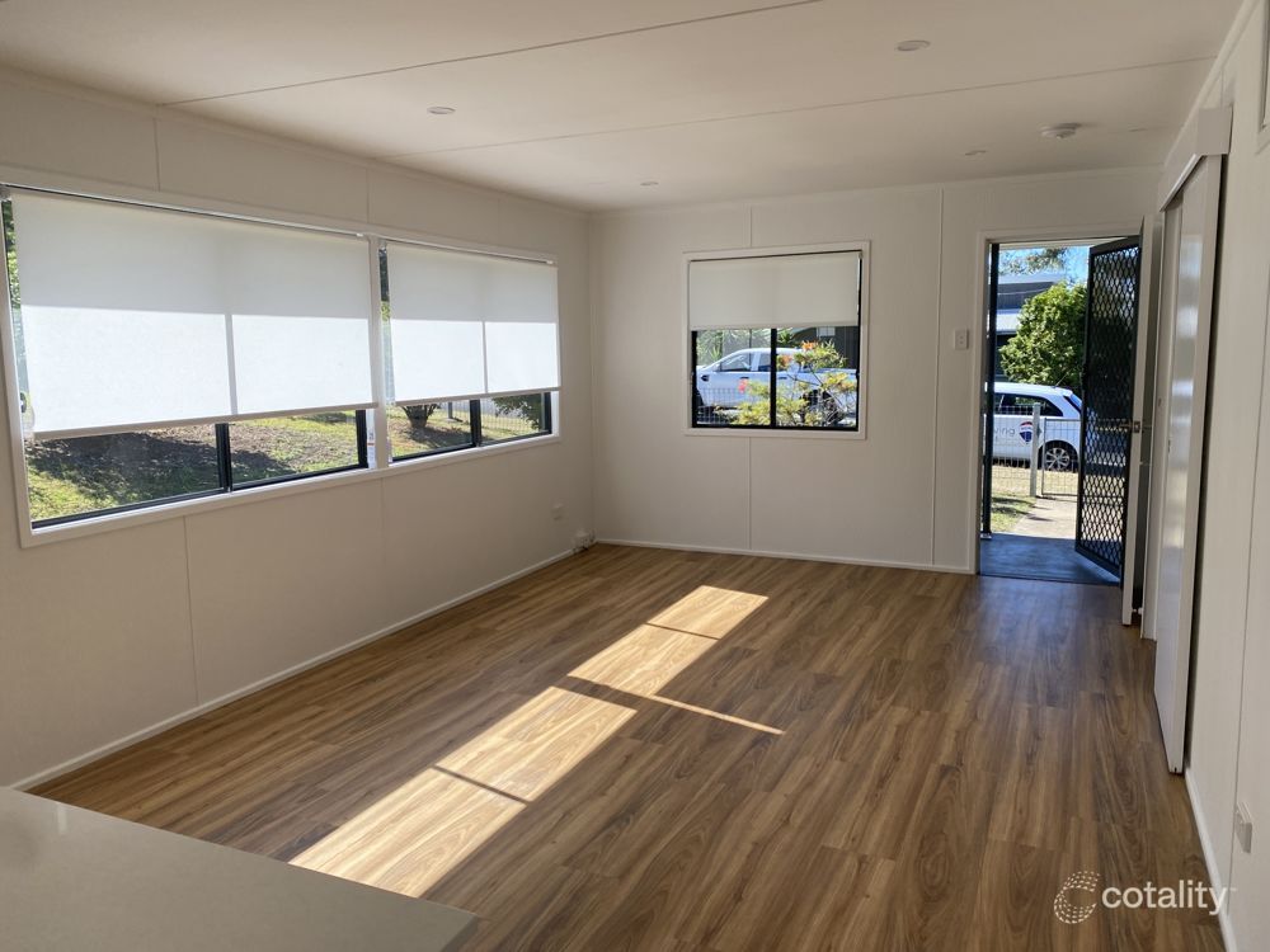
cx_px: 635
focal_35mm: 26
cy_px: 476
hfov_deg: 67.3
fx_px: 954
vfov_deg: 53.1
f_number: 1.8
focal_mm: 4.25
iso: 32
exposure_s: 1/852
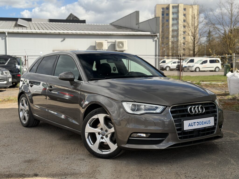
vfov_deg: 30.3
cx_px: 120
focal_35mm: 48
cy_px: 90
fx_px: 331
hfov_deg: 39.7
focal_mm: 6.76
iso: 80
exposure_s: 1/1055
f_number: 1.78
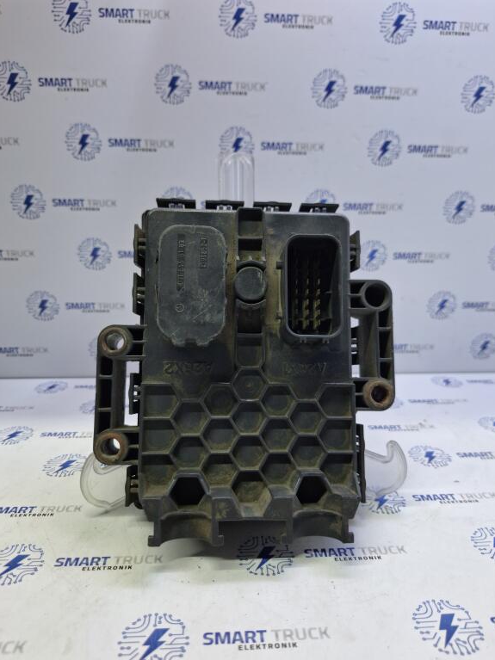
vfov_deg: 71.6
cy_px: 330
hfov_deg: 56.8
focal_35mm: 24
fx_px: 458
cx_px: 256
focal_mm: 5.54
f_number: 1.8
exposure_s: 1/50
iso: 64
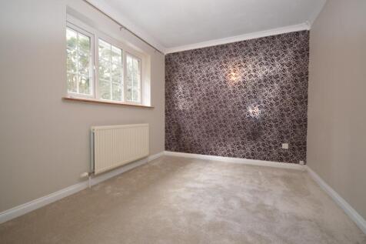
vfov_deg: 77.3
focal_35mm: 15
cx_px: 183
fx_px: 152
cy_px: 122
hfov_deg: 100.4
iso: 400
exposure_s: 1/60
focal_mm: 10
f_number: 4
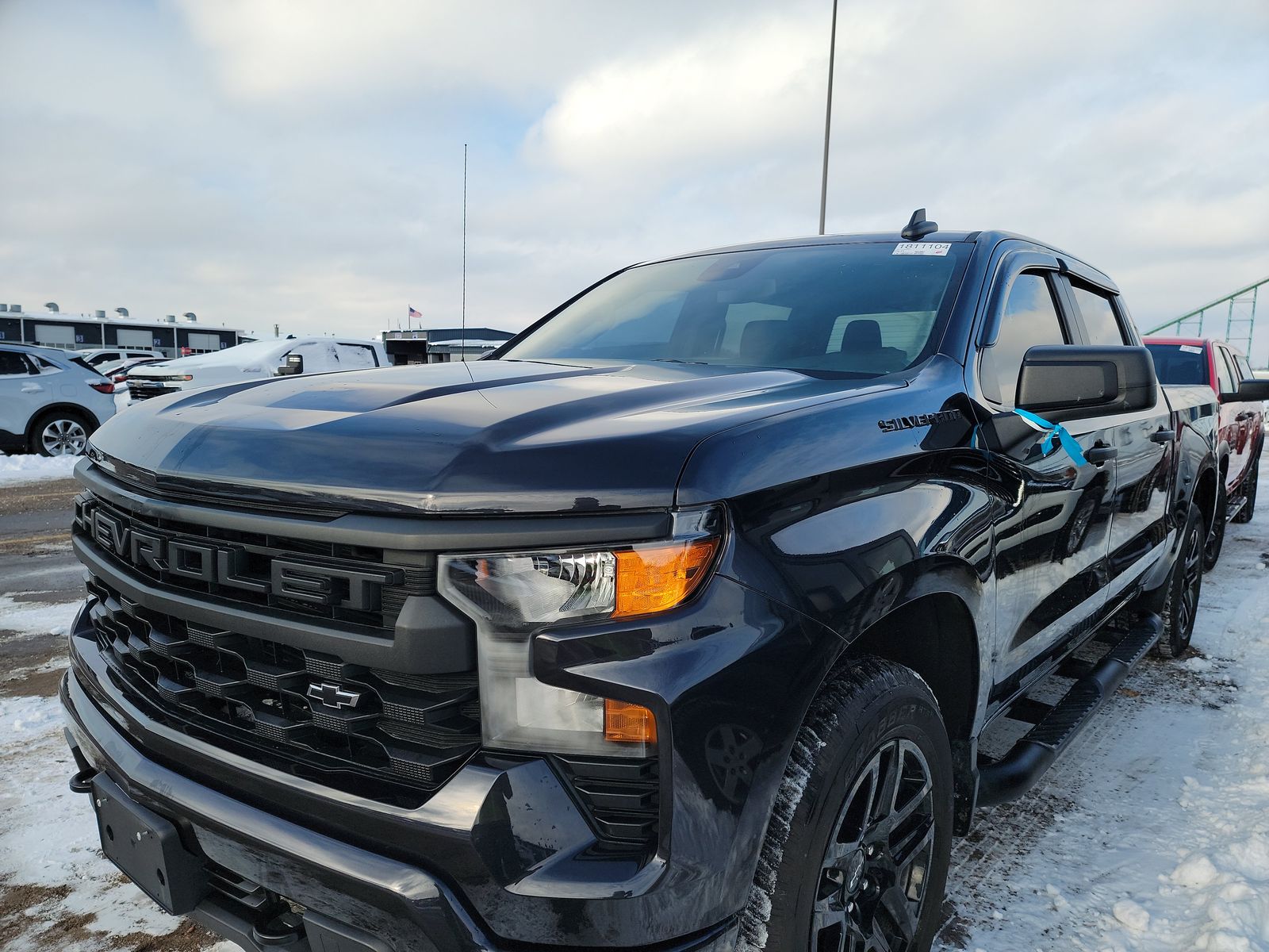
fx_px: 880
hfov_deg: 71.6
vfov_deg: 56.8
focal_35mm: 24
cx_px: 634
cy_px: 476
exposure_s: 1/502
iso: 50
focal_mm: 6.7
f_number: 1.8
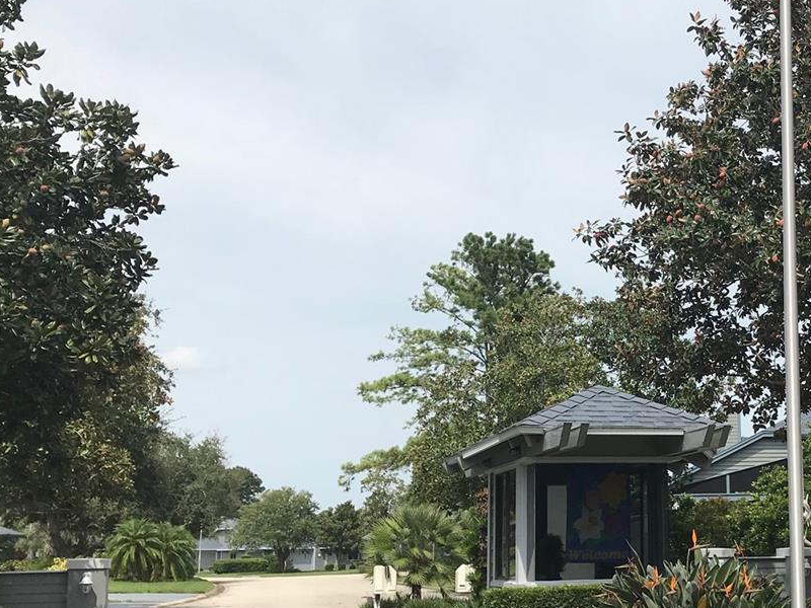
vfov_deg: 26.1
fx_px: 1312
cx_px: 686
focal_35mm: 56
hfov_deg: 33.0
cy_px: 354
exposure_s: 1/3425
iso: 20
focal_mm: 3.99
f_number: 1.8
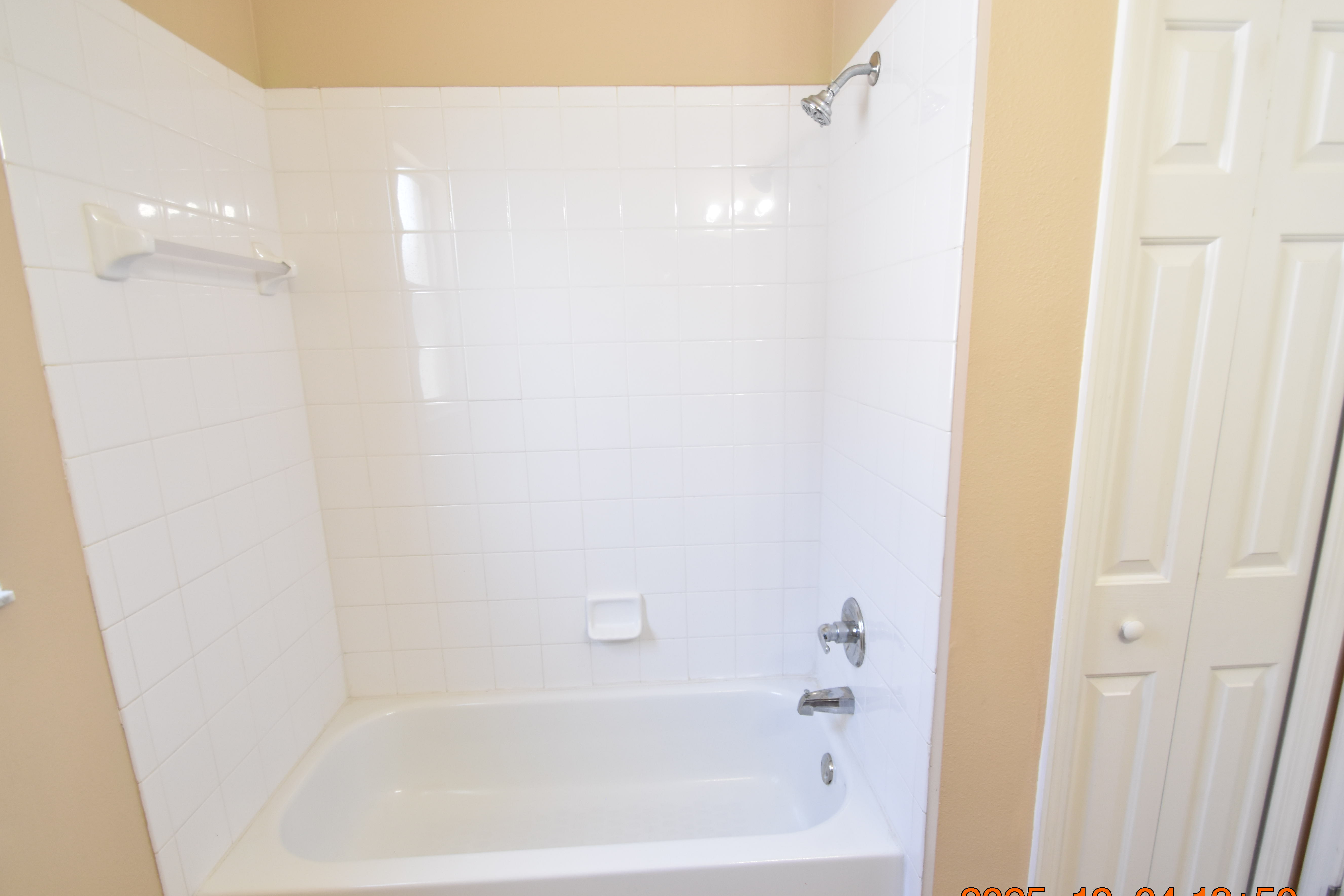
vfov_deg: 70.4
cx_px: 680
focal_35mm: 17
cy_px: 473
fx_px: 635
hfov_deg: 93.3
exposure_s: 1/125
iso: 800
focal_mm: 10
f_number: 3.5
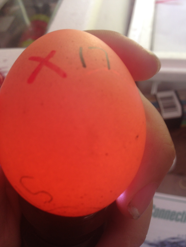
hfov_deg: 42.9
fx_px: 236
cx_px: 93
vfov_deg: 55.4
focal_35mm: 33
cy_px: 124
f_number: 2.4
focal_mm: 4.12
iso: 64
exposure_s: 1/20
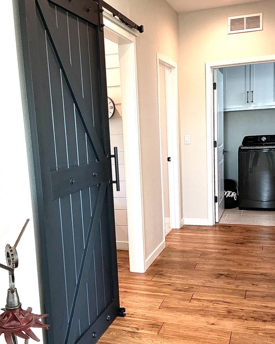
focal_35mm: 38
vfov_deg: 47.9
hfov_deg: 39.1
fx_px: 387
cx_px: 116
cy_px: 188
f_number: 1.8
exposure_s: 1/60
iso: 80
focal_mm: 3
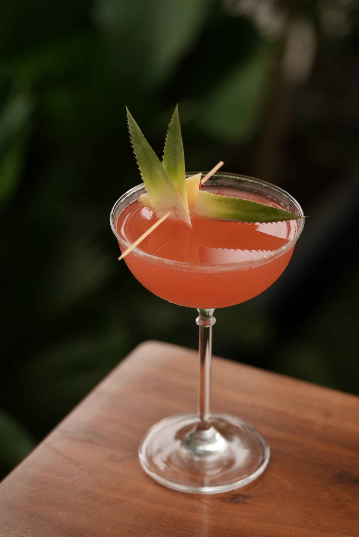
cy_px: 268
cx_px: 180
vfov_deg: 22.6
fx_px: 1344
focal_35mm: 90
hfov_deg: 15.2
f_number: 4
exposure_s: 1/320
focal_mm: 90
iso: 200
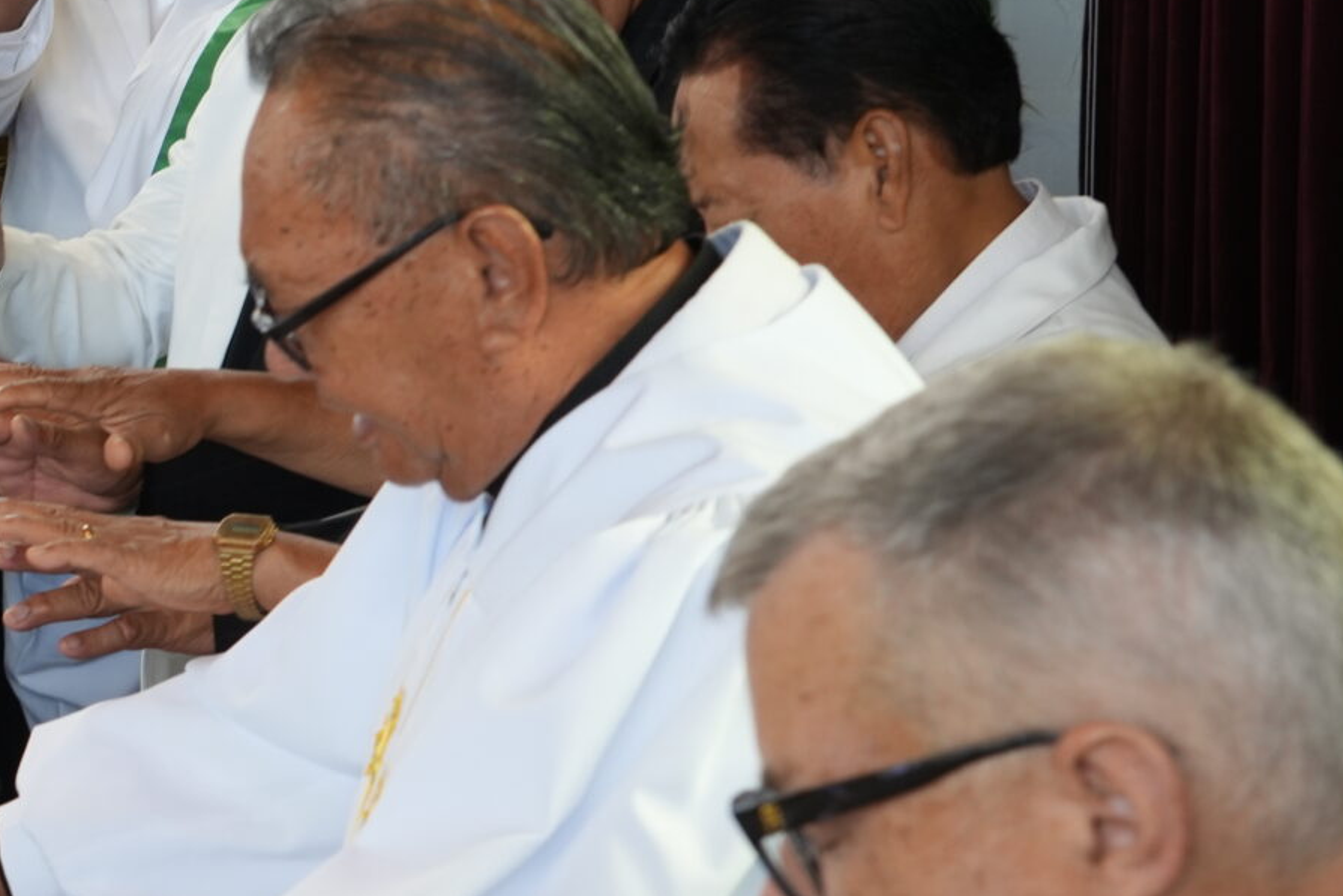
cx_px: -534
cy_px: 778
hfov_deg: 15.6
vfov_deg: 11.1
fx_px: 4589
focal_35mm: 123
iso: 800
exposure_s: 1/30
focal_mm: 43
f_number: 6.3
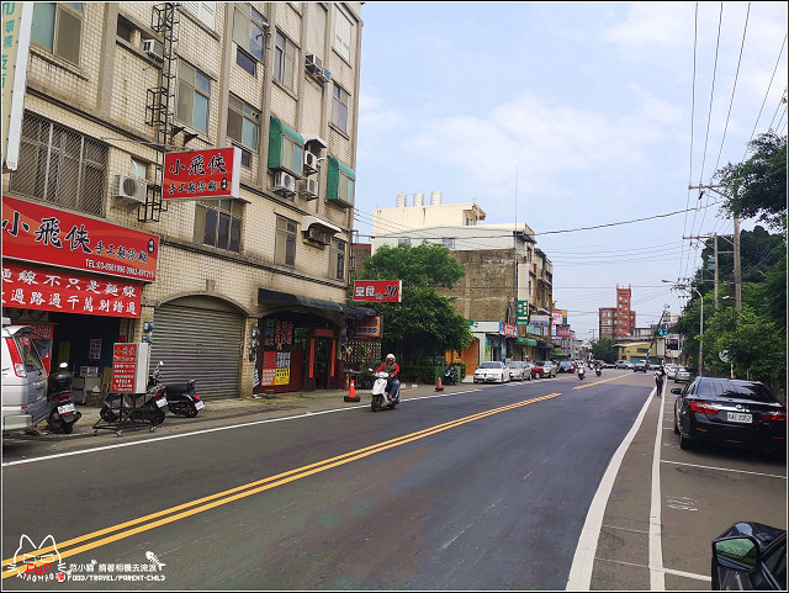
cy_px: 296
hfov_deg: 65.3
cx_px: 394
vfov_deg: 51.4
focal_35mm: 27
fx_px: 616
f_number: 1.8
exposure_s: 1/1466
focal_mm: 3.95
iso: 50
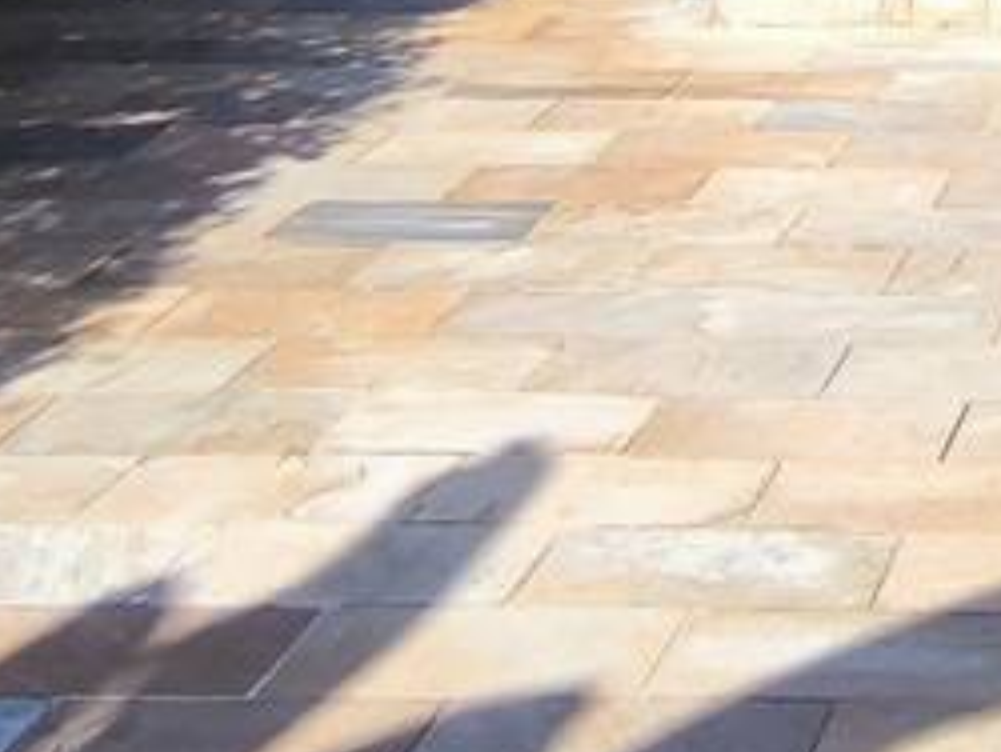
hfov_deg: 18.8
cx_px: 1493
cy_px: -712
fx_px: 2663
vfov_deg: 13.8
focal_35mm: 92
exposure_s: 1/932
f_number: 2.2
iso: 50
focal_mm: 1.65
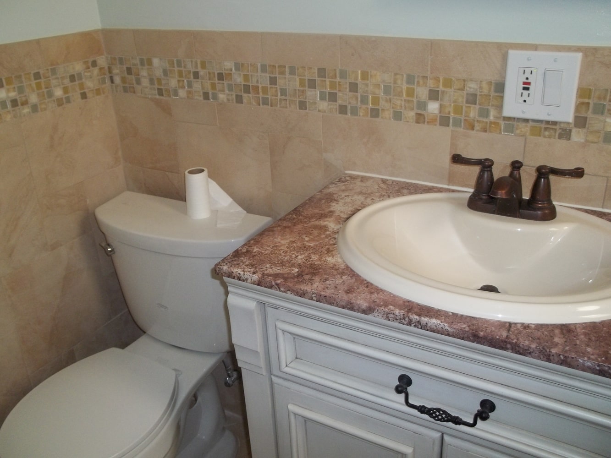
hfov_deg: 55.3
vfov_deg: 43.0
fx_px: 583
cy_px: 229
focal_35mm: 33
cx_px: 306
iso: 160
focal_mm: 5.9
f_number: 3.3
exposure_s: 1/30
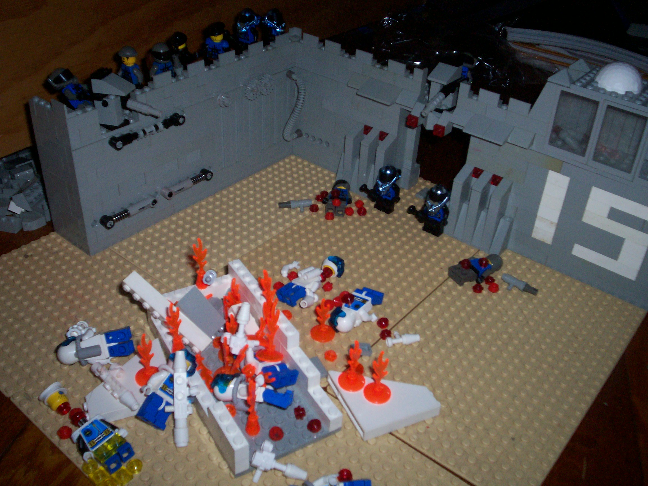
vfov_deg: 39.7
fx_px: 674
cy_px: 243
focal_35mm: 36
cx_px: 324
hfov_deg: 51.4
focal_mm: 5.9
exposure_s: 1/64
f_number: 4.5
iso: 140
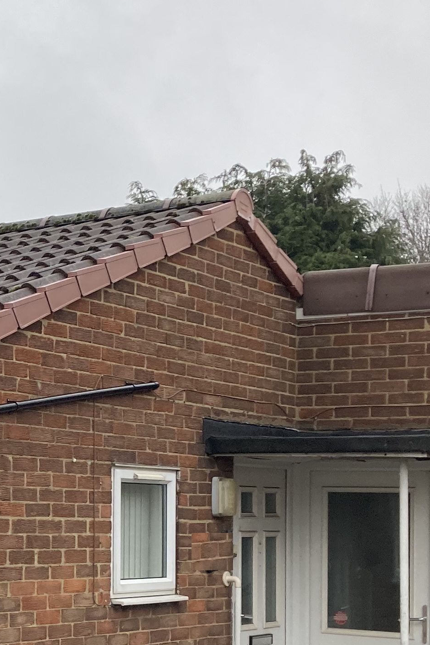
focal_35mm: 83
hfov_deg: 15.6
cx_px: -130
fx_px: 1487
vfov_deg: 24.3
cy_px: 471
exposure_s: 1/121
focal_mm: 3.99
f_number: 1.8
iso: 25
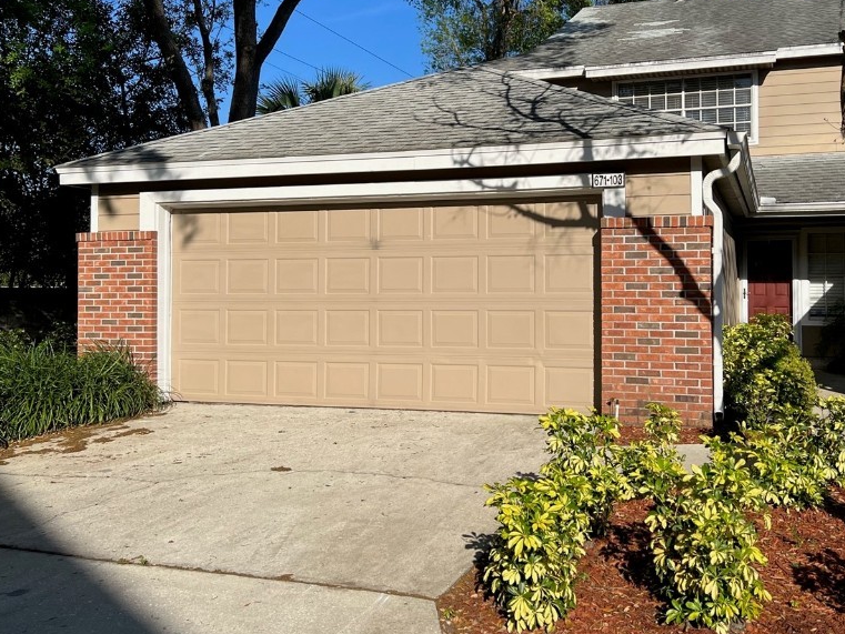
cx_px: 520
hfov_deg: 52.1
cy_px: 268
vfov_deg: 40.6
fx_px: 855
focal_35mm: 35
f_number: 1.5
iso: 50
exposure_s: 1/5882
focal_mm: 5.7
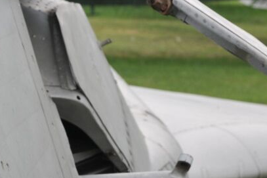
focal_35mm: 245
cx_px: -41
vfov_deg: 5.6
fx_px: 1818
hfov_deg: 8.3
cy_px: 47
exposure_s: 1/160
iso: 400
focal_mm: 65
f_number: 10
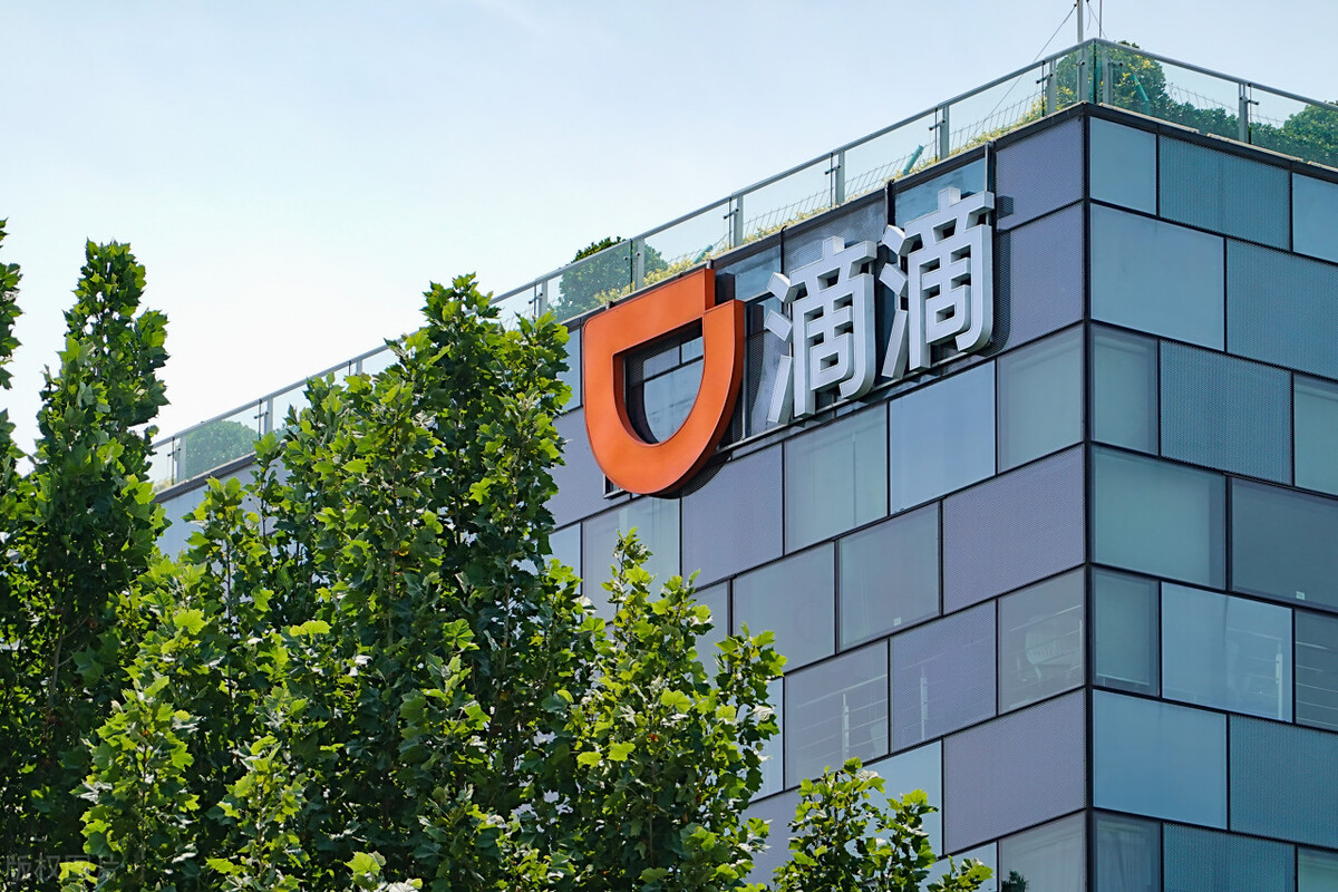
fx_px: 7433
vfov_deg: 6.9
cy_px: 446
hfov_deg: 10.3
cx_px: 669
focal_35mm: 200
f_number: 4.5
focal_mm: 72
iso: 64
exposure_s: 1/500
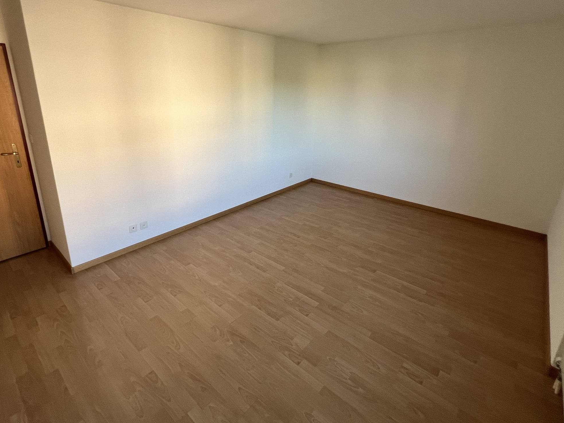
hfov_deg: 90.8
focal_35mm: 17
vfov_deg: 74.1
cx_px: 257
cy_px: 175
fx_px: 277
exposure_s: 1/99
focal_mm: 1.57
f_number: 1.8
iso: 80
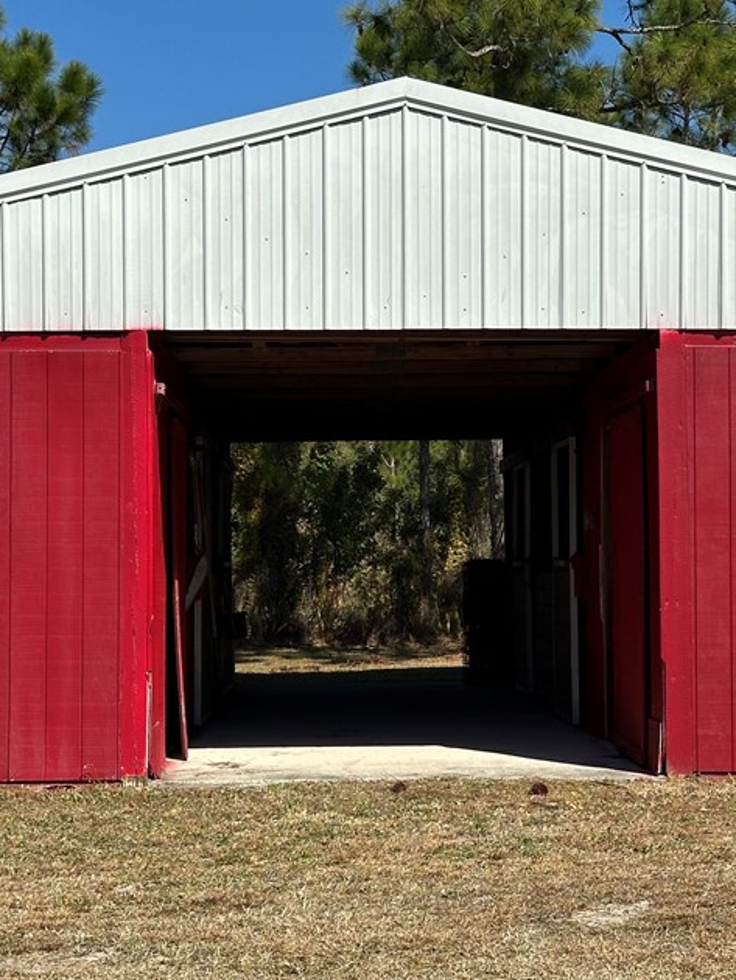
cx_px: 405
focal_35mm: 78
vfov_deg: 25.0
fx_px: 2210
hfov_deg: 18.9
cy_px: 507
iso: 64
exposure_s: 1/5000
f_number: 1.78
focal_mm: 6.86
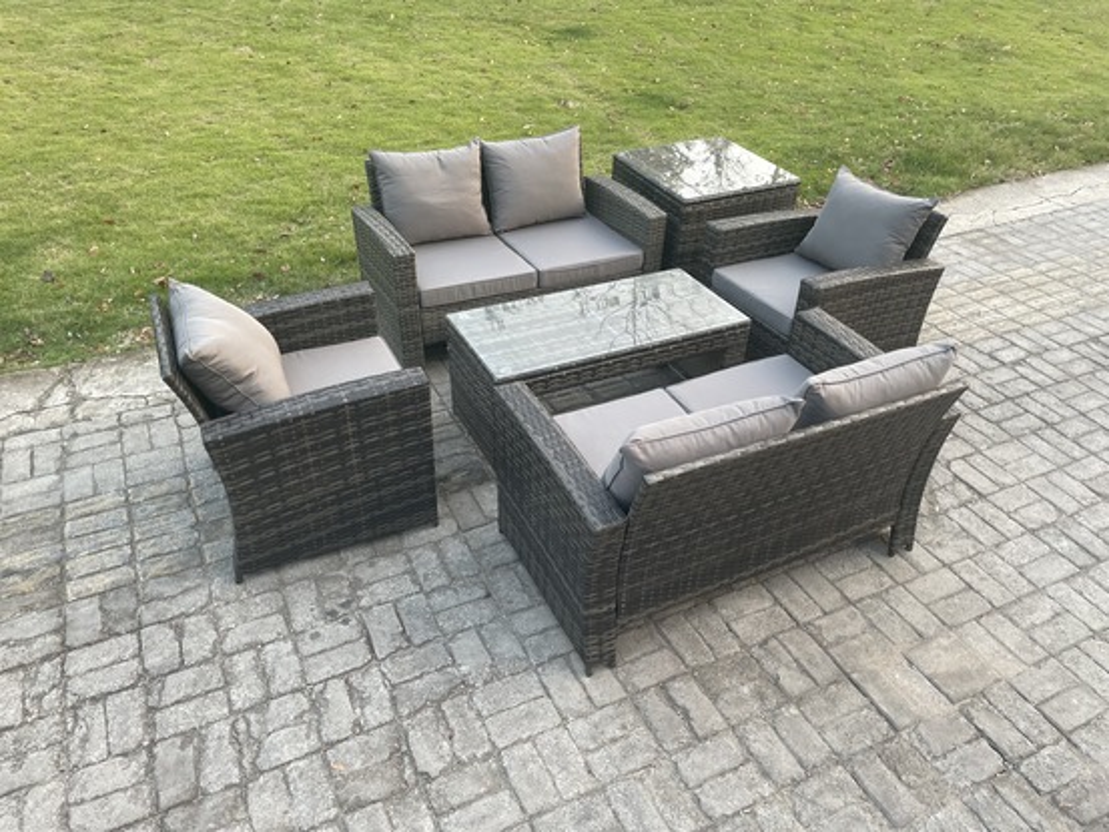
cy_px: 416
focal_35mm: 26
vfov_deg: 53.1
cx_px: 554
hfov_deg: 67.3
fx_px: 833
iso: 80
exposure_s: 1/121
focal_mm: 4.2
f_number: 1.6
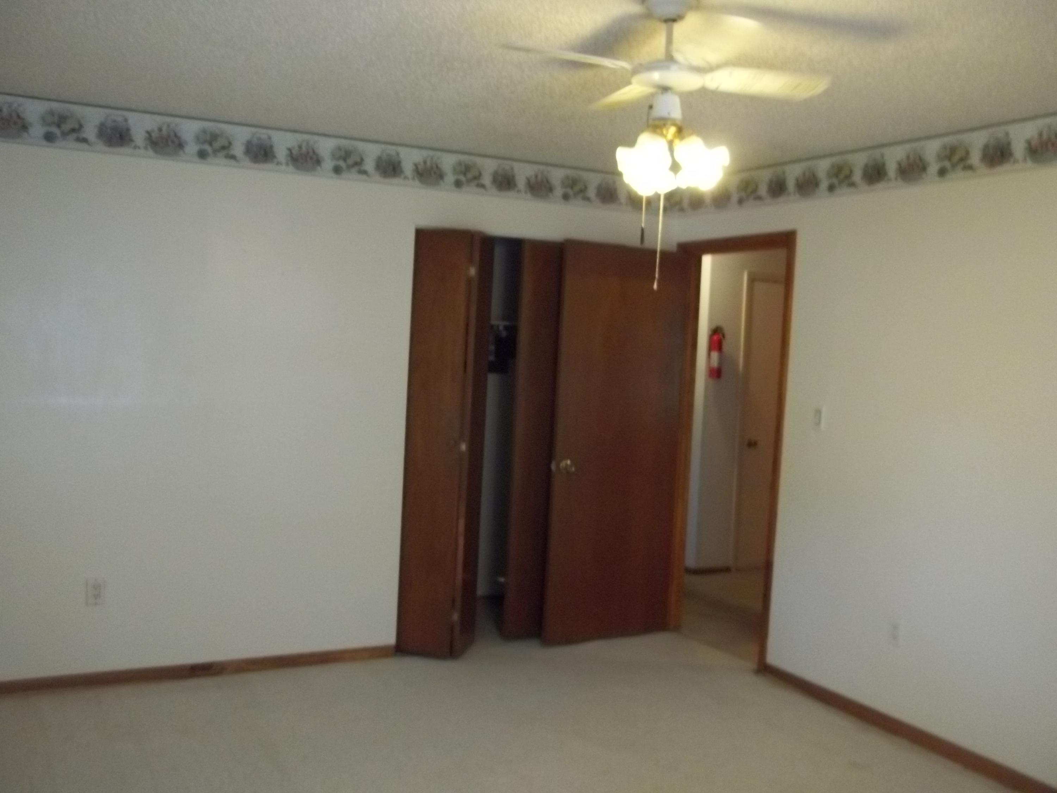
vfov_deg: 42.9
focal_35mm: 33
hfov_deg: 55.4
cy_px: 396
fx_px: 1008
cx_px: 528
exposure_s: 1/30
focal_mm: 5.9
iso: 320
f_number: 3.3
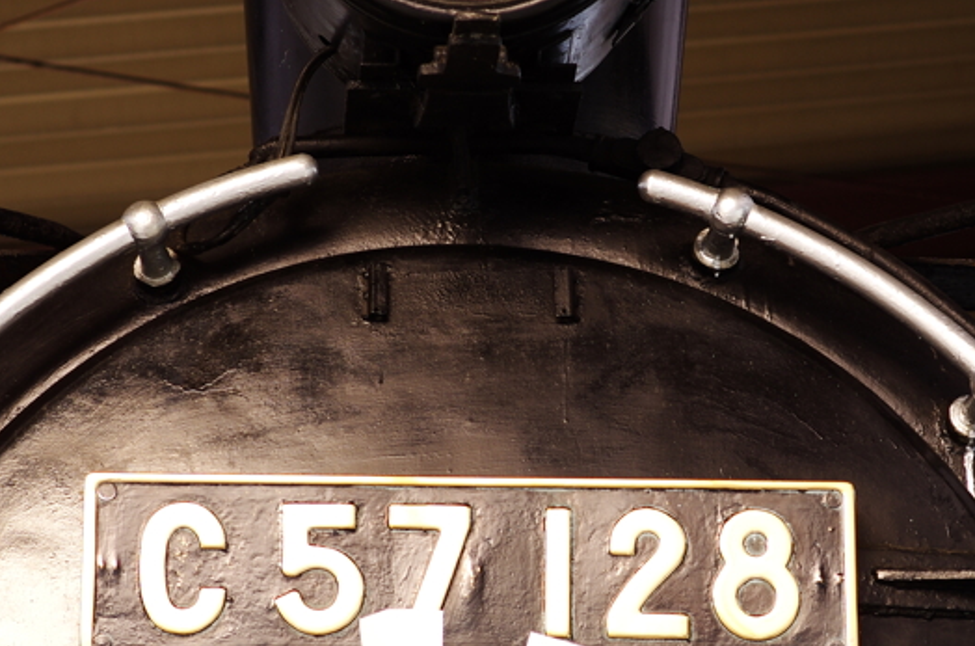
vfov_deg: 6.7
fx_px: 5540
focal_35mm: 205
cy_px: 251
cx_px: 467
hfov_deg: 10.1
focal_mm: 70
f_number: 4
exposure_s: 1/125
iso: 100
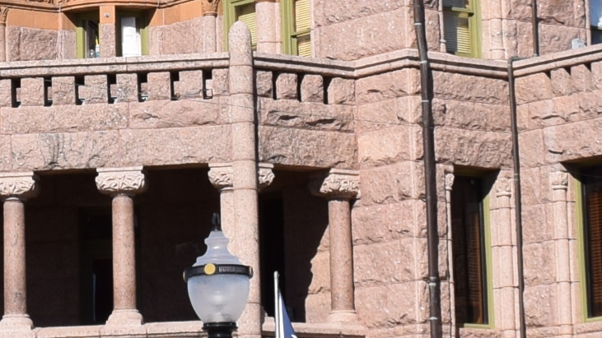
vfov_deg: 5.2
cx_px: 53
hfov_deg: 9.3
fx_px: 3703
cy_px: -127
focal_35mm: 232
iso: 200
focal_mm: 24
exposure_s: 1/500
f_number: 11
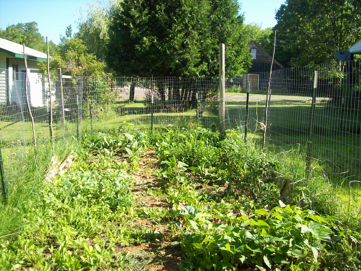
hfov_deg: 51.4
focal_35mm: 36
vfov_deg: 39.6
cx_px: 180
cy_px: 136
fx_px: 375
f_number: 2.7
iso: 80
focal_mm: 6
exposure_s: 1/526
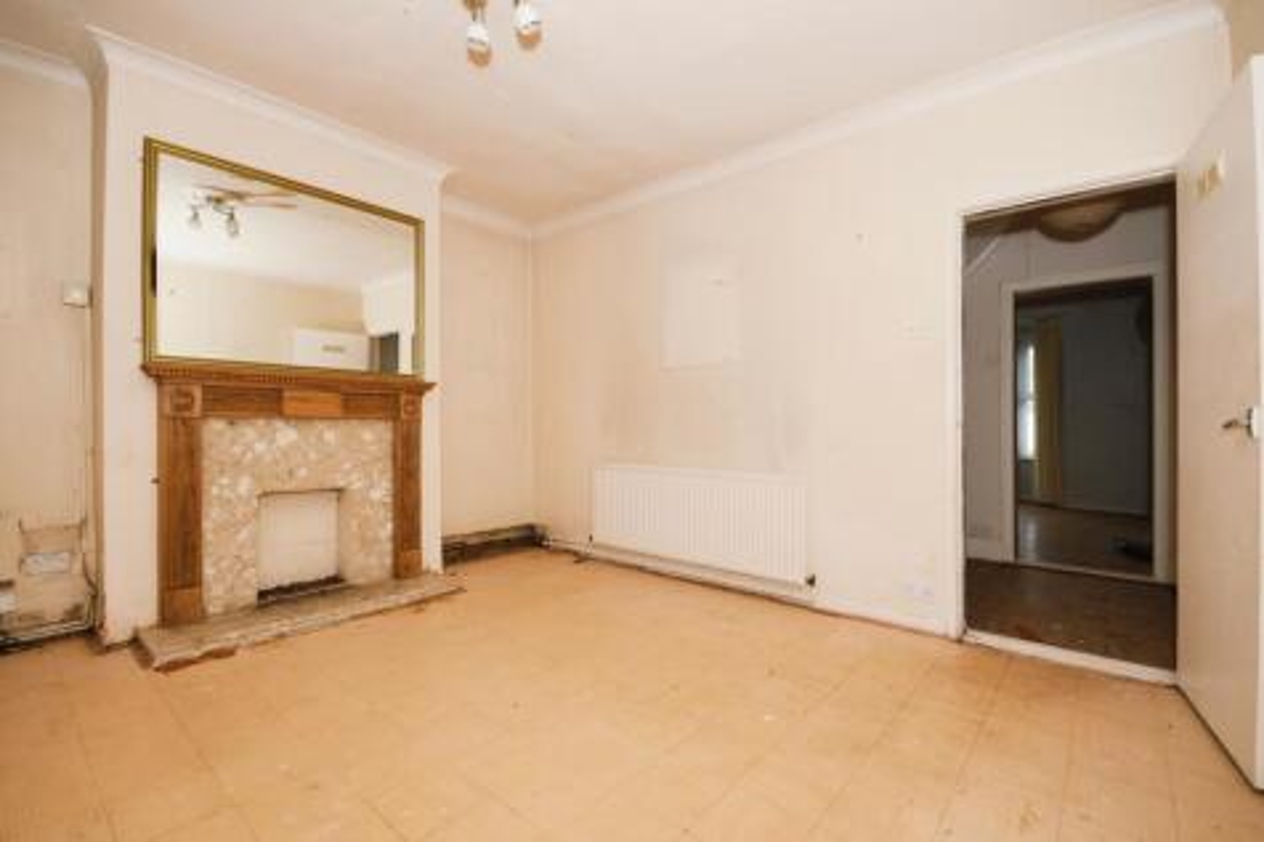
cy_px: 421
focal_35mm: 15
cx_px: 632
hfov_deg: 100.4
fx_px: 526
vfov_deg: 77.3
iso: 400
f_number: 8
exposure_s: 1/25
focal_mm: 10
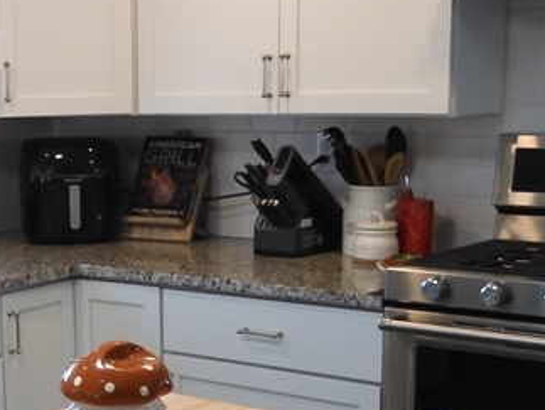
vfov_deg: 19.2
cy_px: 327
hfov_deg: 24.9
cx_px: 61
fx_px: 1198
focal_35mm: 76
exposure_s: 1/30
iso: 100
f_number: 3.4
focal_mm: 4.3
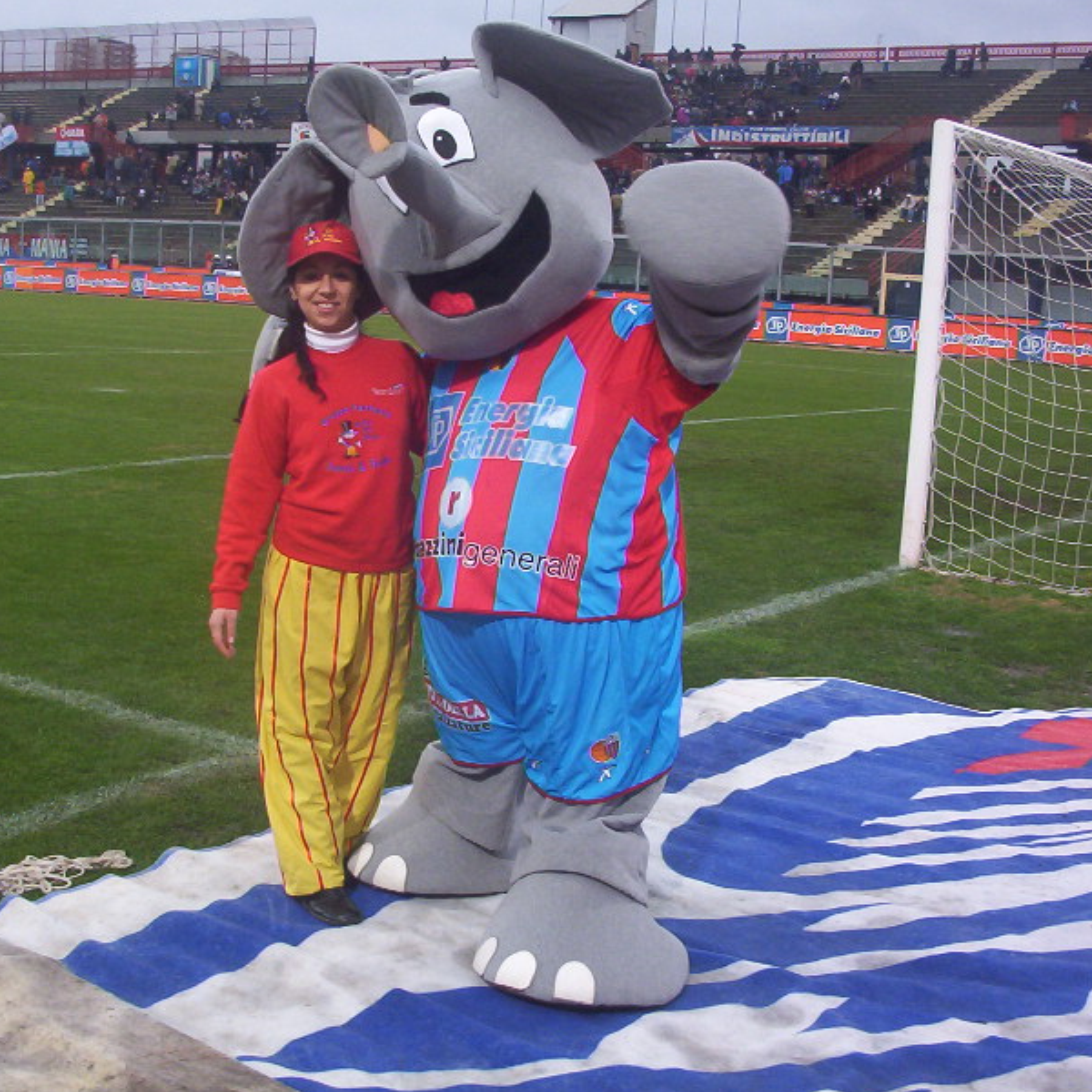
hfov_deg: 36.0
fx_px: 1677
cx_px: 471
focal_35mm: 47
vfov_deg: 36.1
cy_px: 542
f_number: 4.5
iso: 100
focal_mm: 6
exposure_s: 1/36.9
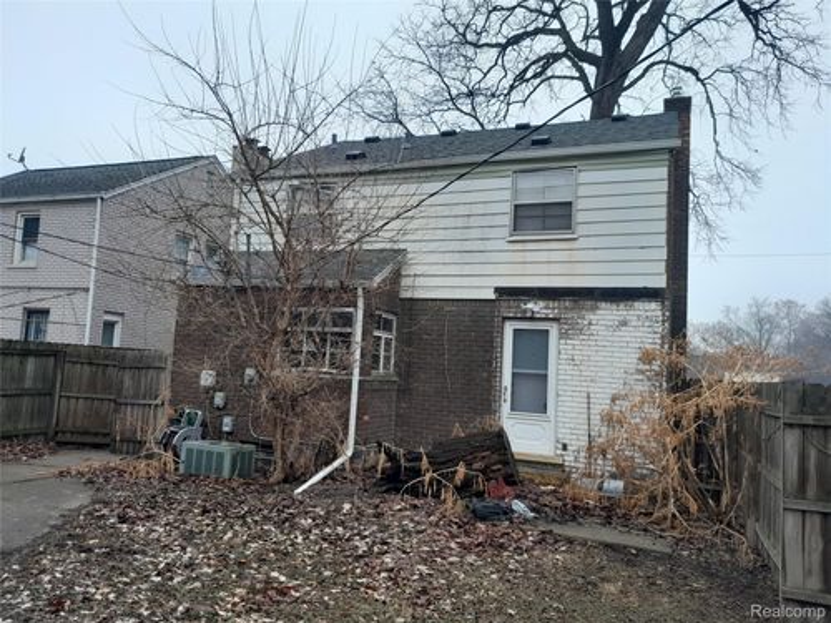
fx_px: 648
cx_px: 416
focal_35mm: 27
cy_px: 312
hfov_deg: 65.3
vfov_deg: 51.4
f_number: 1.8
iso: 40
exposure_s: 1/153
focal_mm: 4
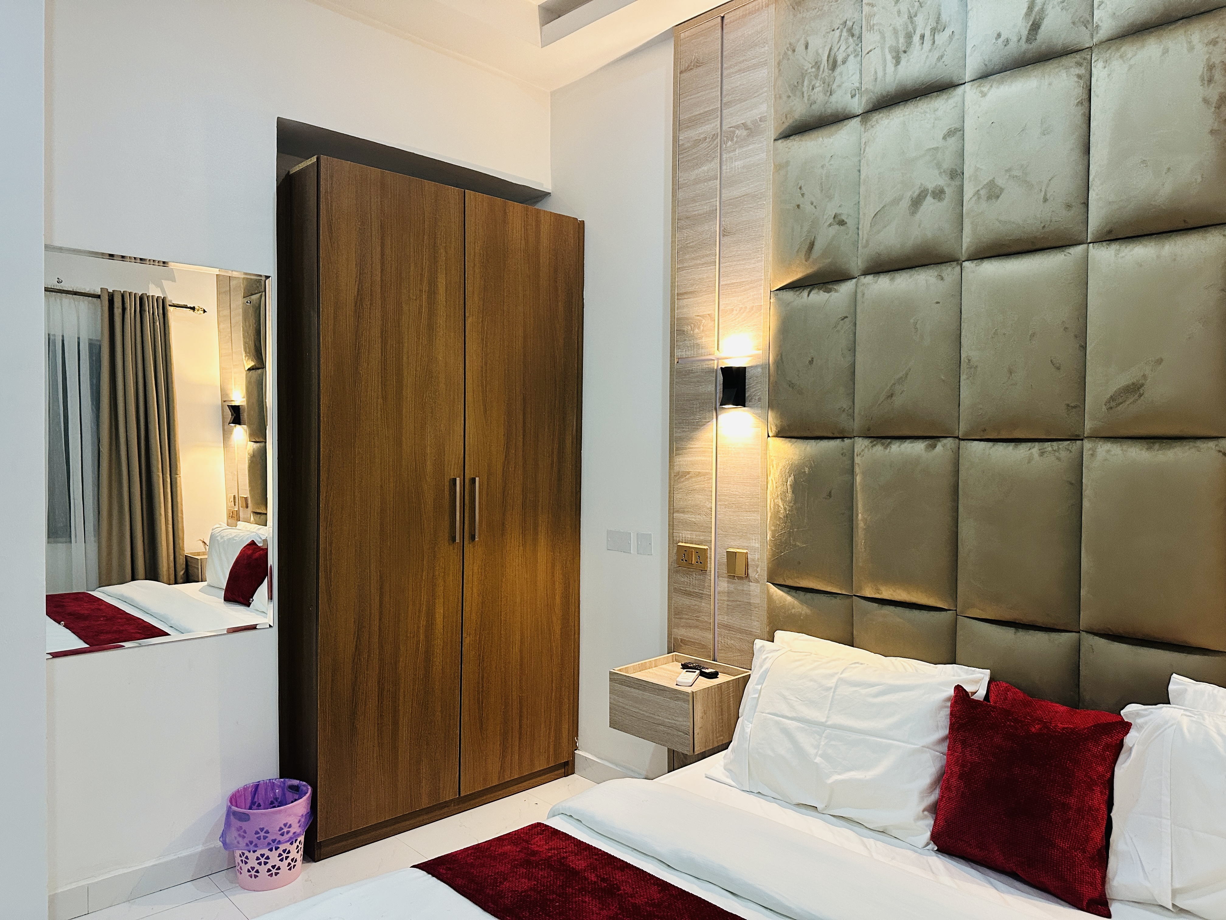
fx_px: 850
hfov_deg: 71.6
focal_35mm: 24
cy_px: 460
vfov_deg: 56.8
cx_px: 613
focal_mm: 6.86
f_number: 1.78
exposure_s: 1/50
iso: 400
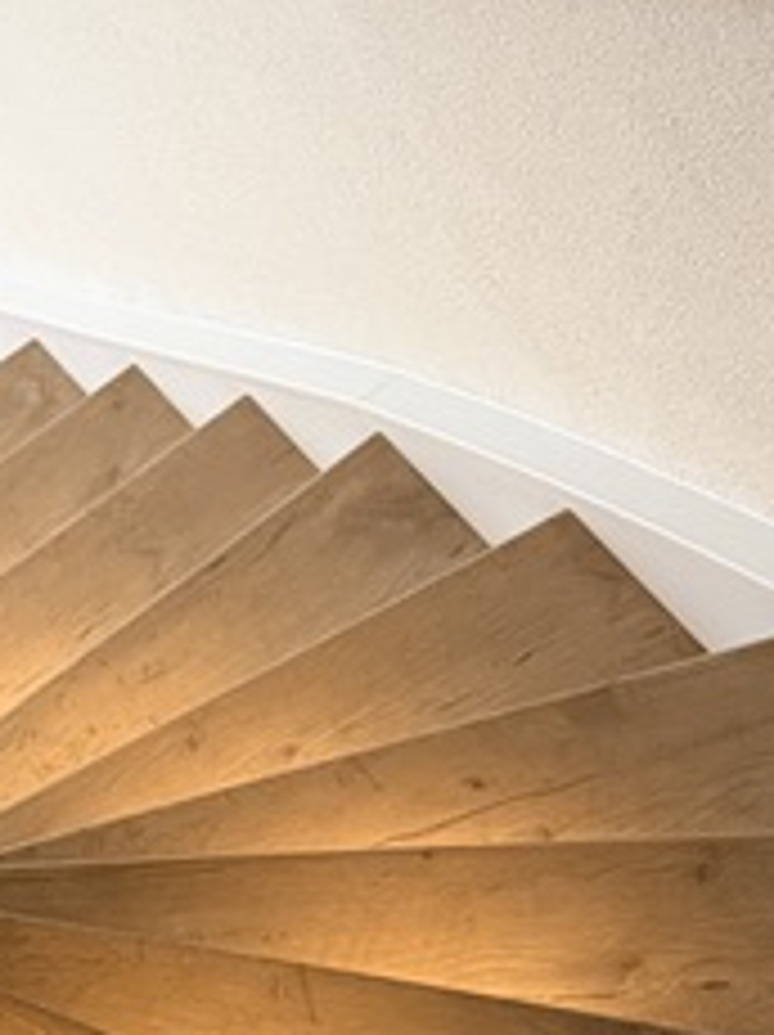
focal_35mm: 107
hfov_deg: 13.8
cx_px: 549
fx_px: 3196
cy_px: 495
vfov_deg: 18.4
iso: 800
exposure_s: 1/59
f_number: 1.78
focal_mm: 6.76
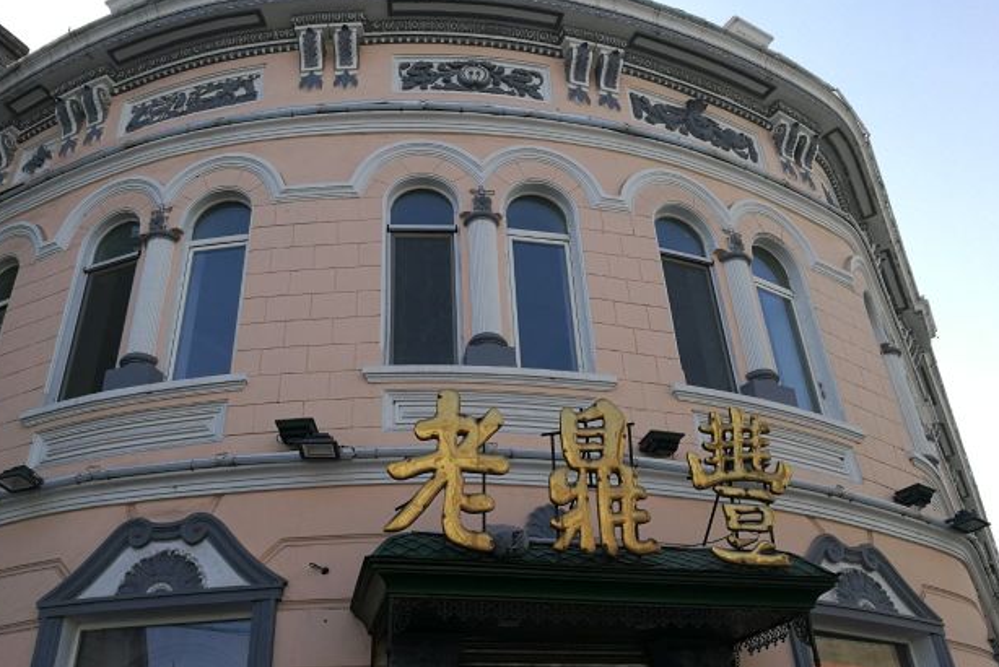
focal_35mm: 32
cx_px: 443
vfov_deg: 41.0
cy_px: 391
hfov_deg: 58.5
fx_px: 888
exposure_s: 1/769
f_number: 2.2
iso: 50
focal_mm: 4.5
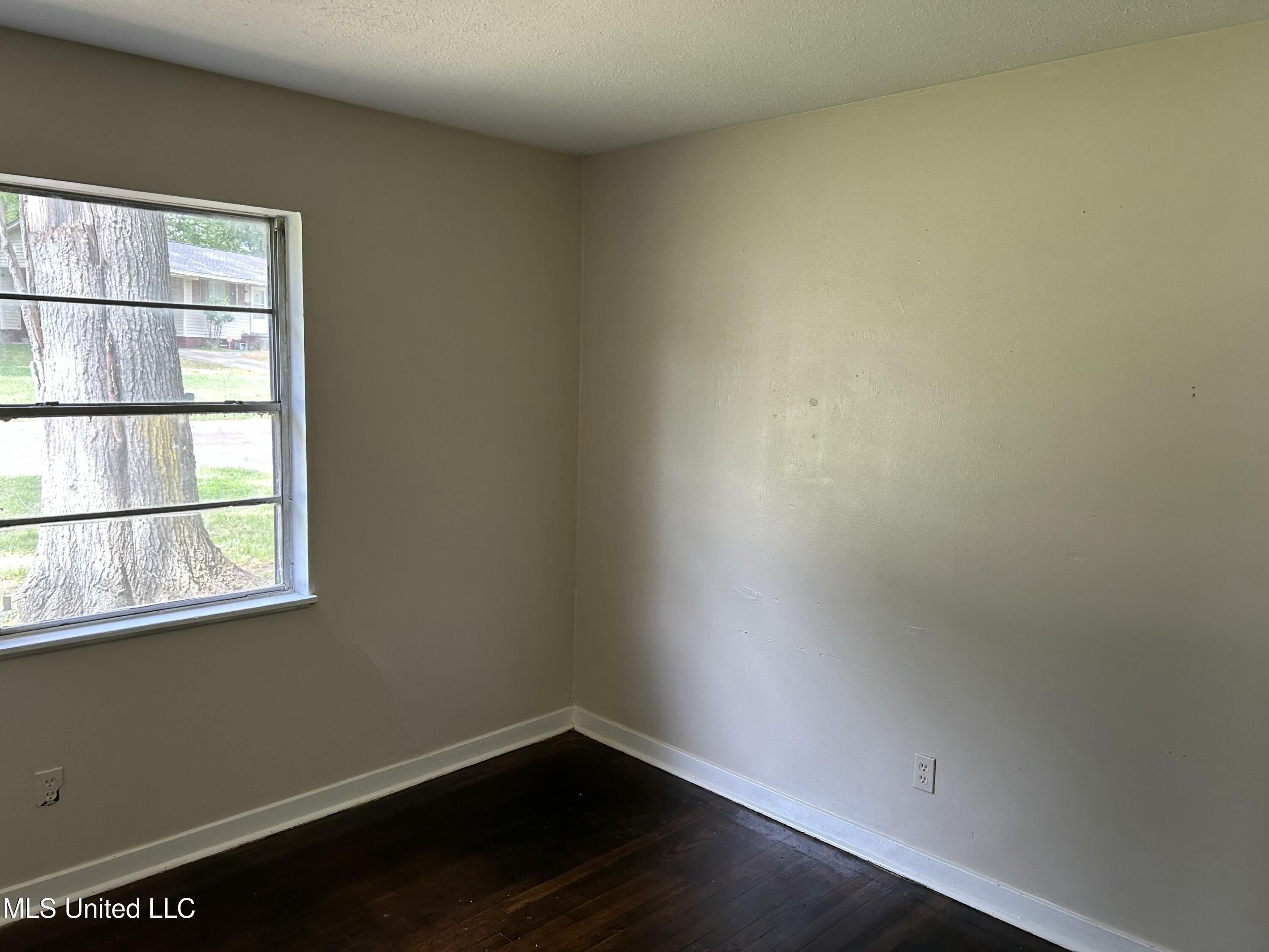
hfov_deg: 67.3
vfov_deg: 53.1
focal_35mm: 26
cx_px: 634
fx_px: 953
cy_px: 476
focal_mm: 5.7
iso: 125
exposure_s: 1/113
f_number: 1.5
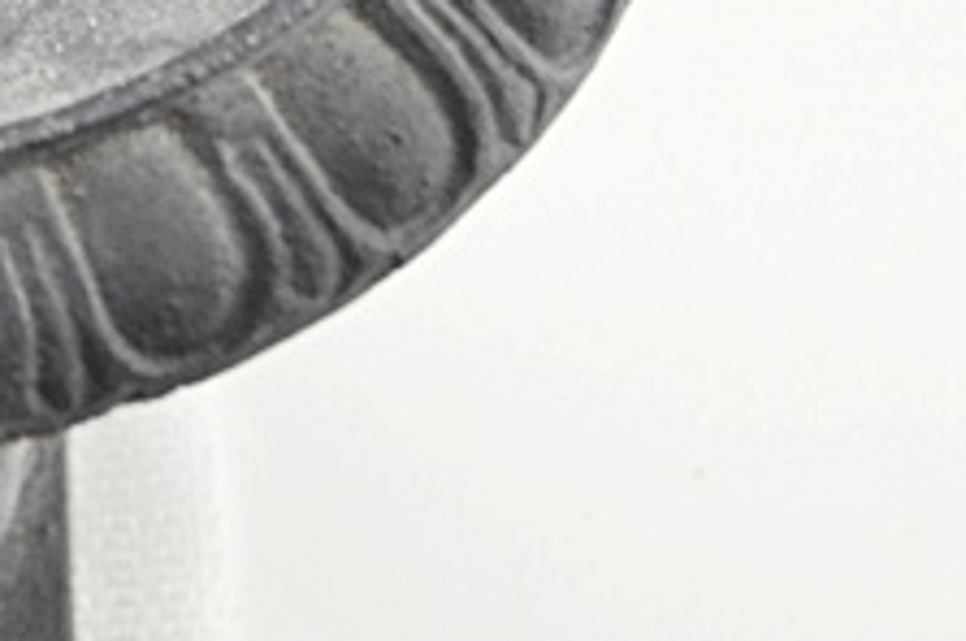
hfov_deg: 14.8
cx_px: -329
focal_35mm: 132
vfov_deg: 10.2
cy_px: -158
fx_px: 3537
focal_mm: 28
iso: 400
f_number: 4.5
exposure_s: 1/30
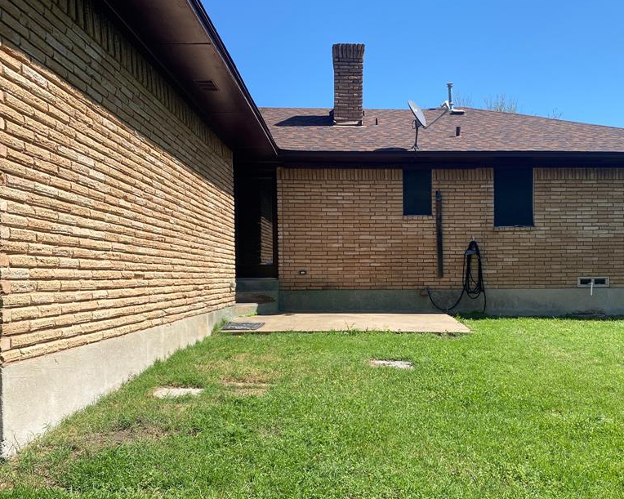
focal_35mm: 34
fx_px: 628
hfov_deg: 52.5
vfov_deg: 43.3
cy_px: 283
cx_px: 376
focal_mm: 4.25
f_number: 1.8
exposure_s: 1/2315
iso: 32
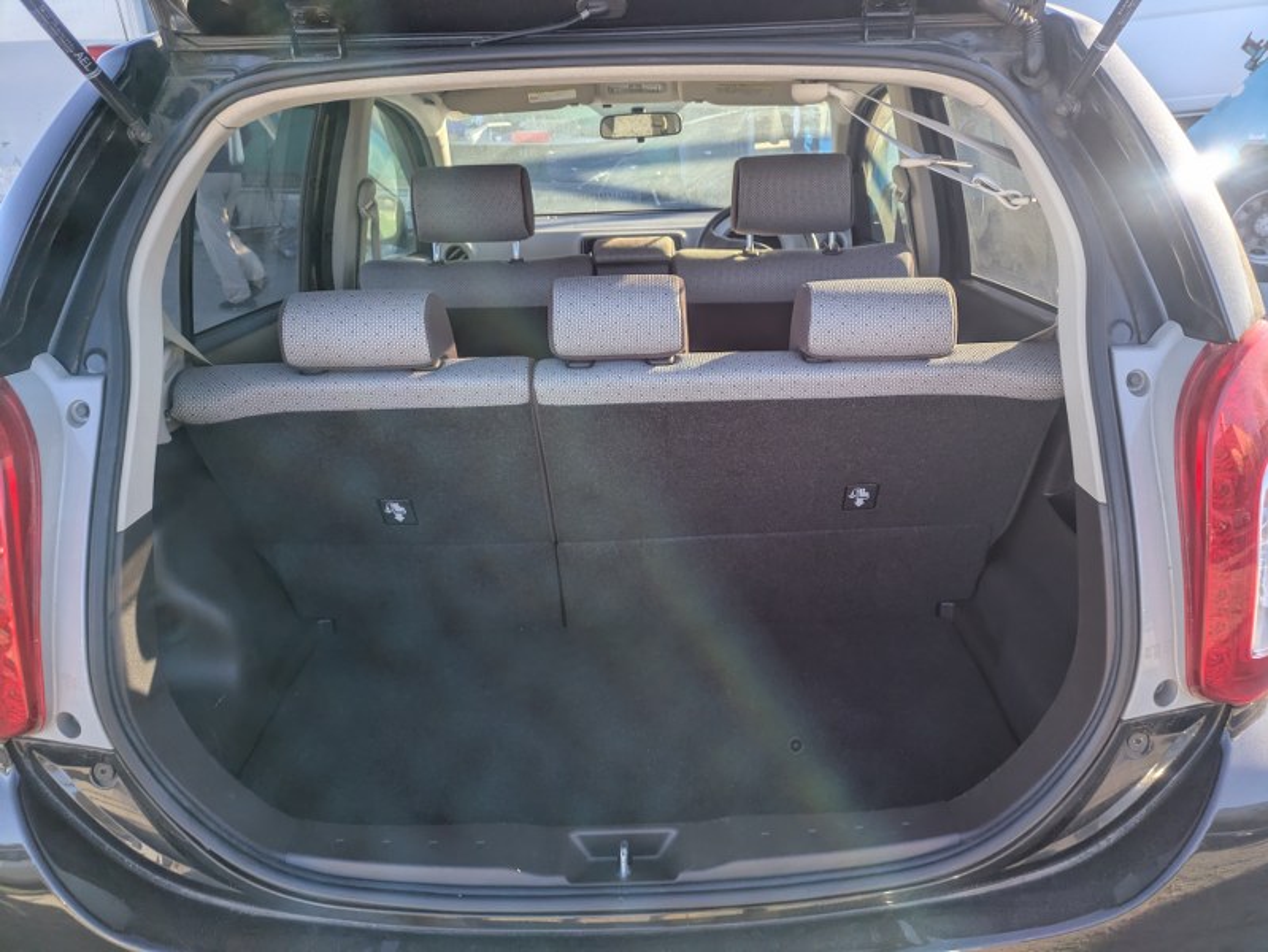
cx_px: 634
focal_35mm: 25
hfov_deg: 69.4
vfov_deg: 54.9
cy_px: 476
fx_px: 916
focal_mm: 5.43
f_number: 1.89
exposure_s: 1/416
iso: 54
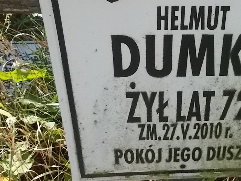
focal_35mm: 55
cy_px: 49
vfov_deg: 26.3
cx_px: 185
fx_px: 383
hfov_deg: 34.1
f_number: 8
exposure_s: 1/320
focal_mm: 4.6
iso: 400
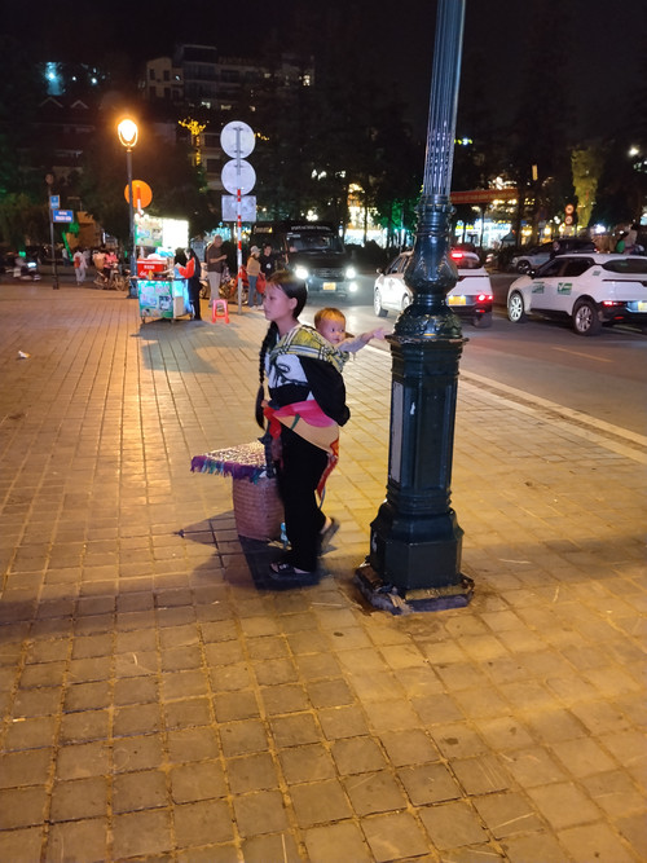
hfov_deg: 48.2
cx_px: 324
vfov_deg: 61.7
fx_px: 723
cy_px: 432
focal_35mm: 29
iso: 400
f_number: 1.8
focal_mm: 4.22
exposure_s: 1/20
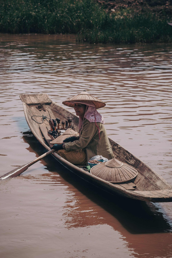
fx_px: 917
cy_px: 129
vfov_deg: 16.0
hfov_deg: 10.7
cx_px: 86
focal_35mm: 128
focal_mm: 85
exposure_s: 1/400
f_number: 5.6
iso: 160
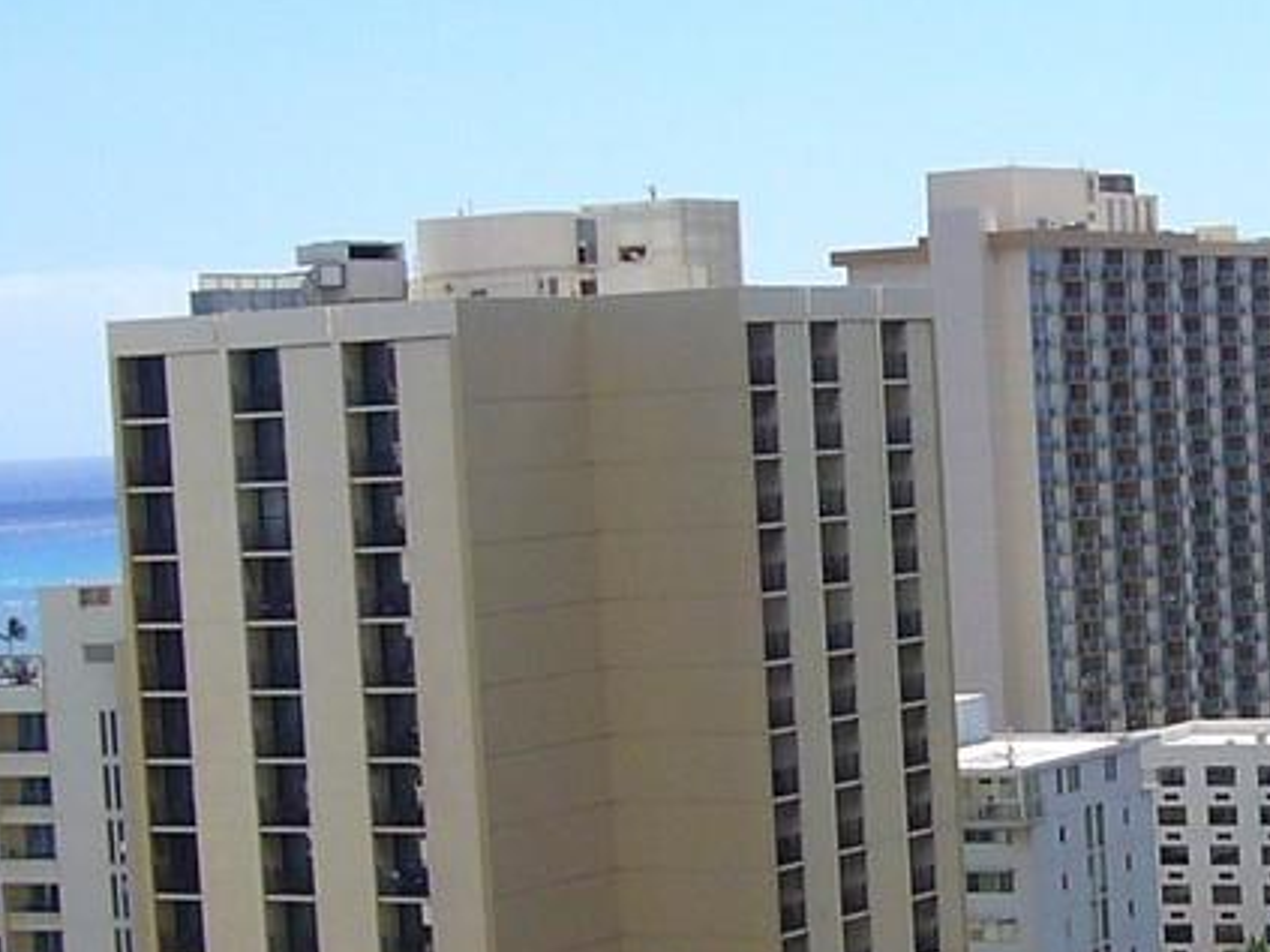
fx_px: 3888
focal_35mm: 106
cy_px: 769
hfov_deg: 18.2
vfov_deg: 13.9
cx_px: 1171
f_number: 5.6
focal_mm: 4.6
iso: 80
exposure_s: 1/500
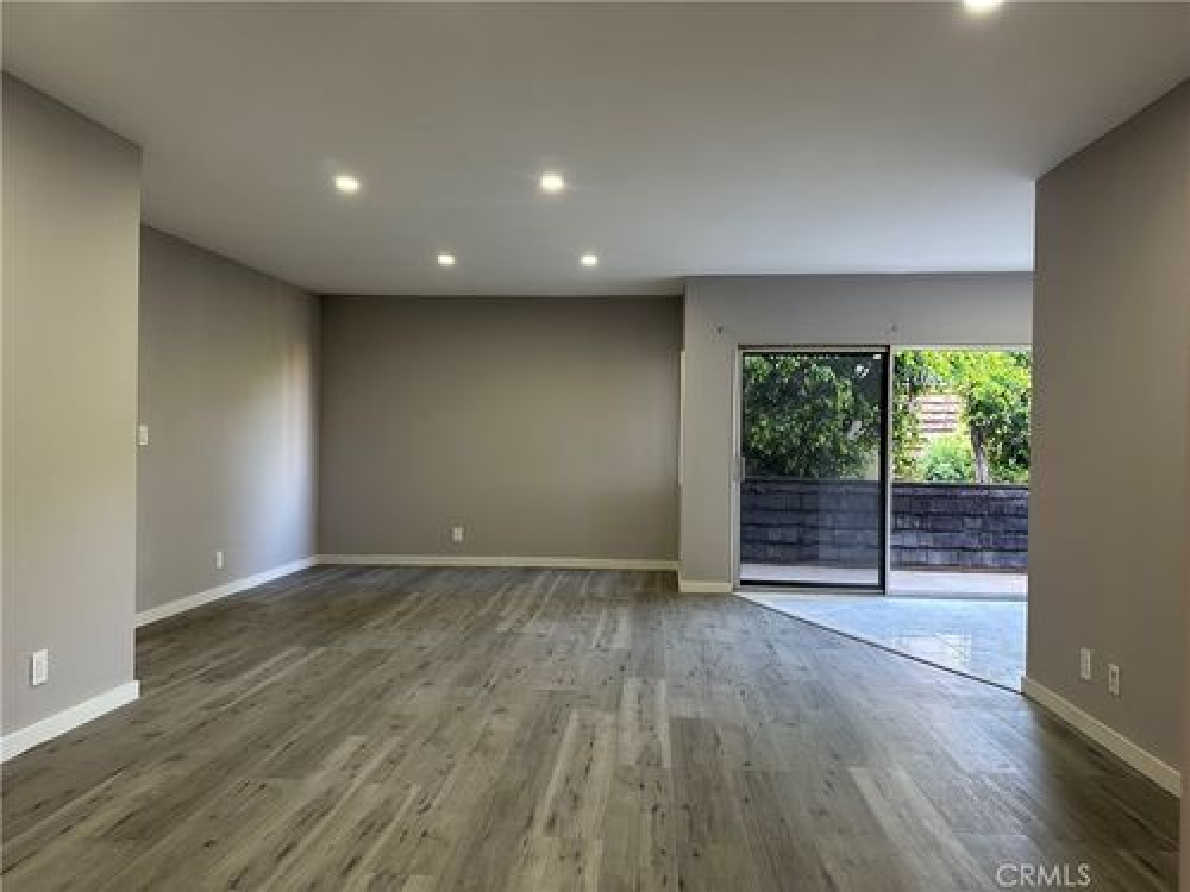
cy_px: 446
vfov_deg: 56.8
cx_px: 595
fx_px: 825
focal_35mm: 24
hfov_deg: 71.6
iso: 125
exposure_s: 1/60
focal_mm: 6.86
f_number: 1.78
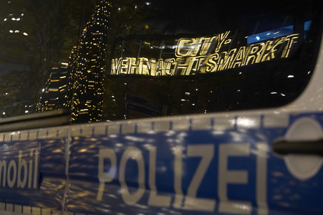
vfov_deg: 16.0
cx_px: 162
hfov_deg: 23.9
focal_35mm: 85
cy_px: 108
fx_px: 762
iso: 1600
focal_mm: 85
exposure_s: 1/20
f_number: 5
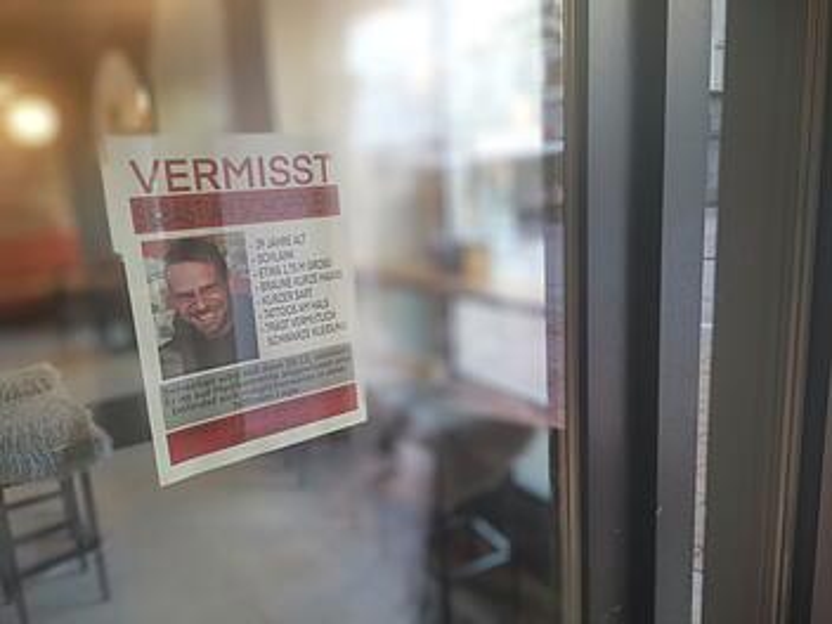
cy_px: 312
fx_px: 625
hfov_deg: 67.3
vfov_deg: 53.1
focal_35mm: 26
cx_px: 416
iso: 320
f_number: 1.8
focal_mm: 4.75
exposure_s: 1/100
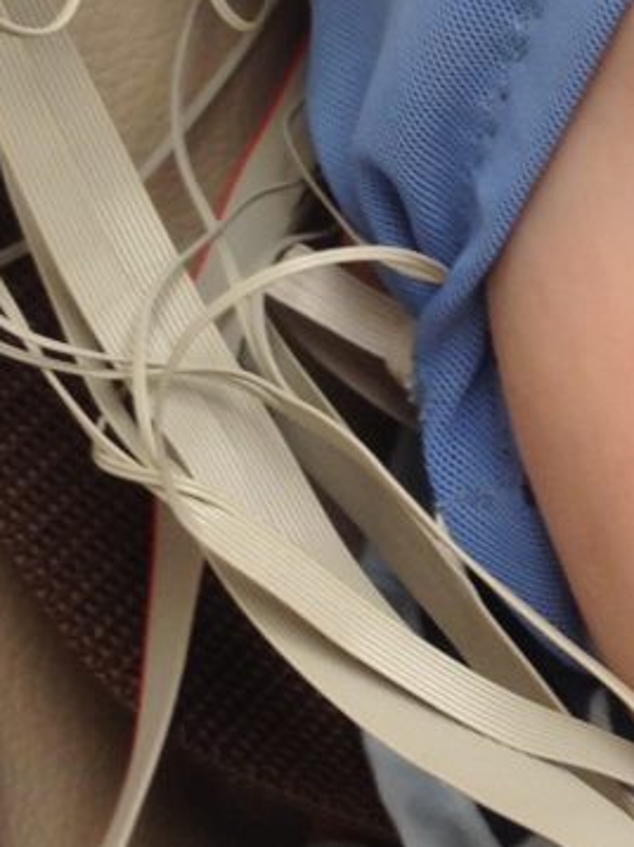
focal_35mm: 155
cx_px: 1046
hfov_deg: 9.2
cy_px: 12
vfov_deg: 12.6
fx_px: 3790
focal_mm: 4.28
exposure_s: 1/20
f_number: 2.4
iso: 50
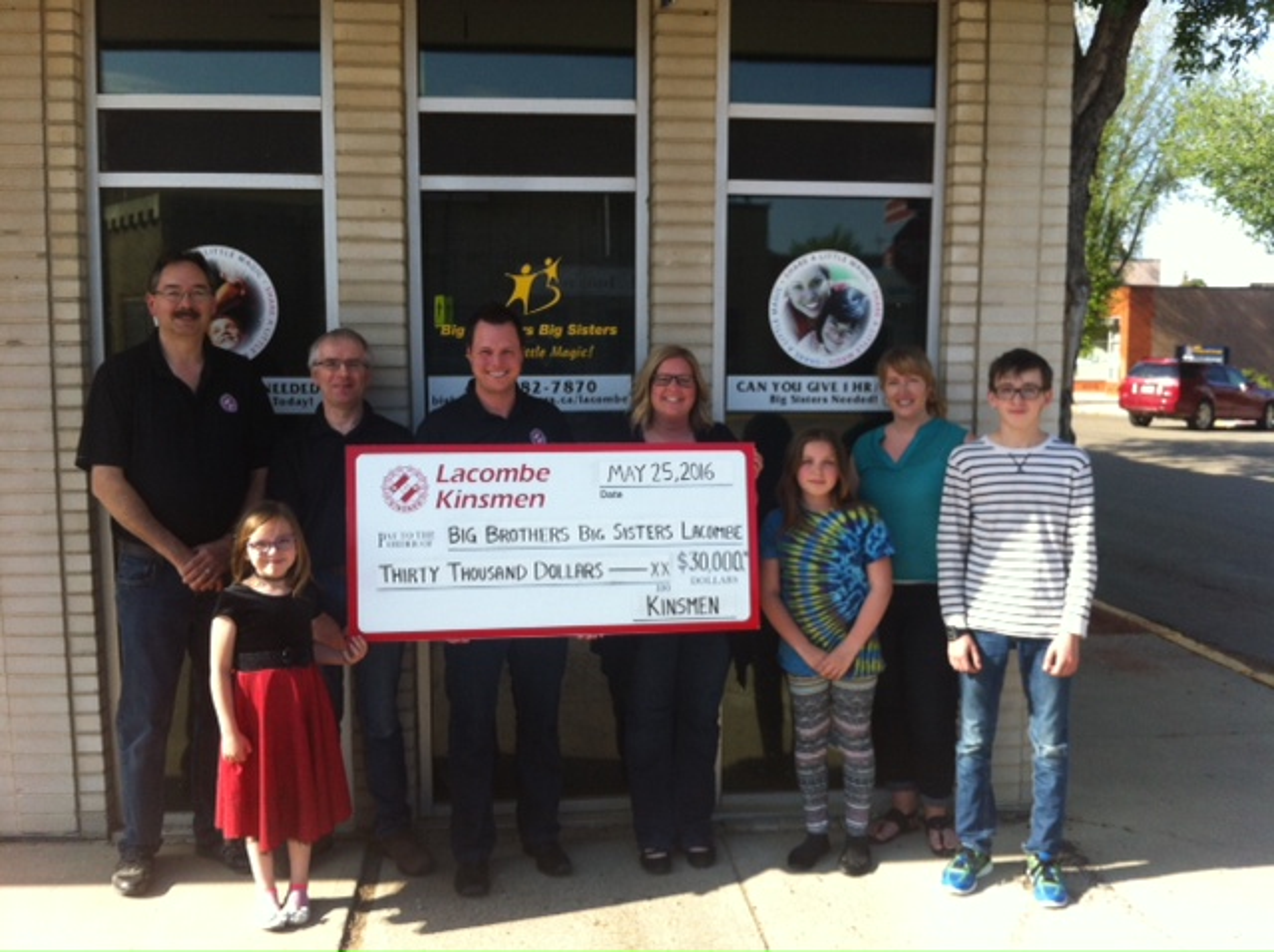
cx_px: 637
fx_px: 1286
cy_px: 476
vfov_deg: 40.6
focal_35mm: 35
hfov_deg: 52.7
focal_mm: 3.85
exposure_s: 1/431
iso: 80
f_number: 2.8
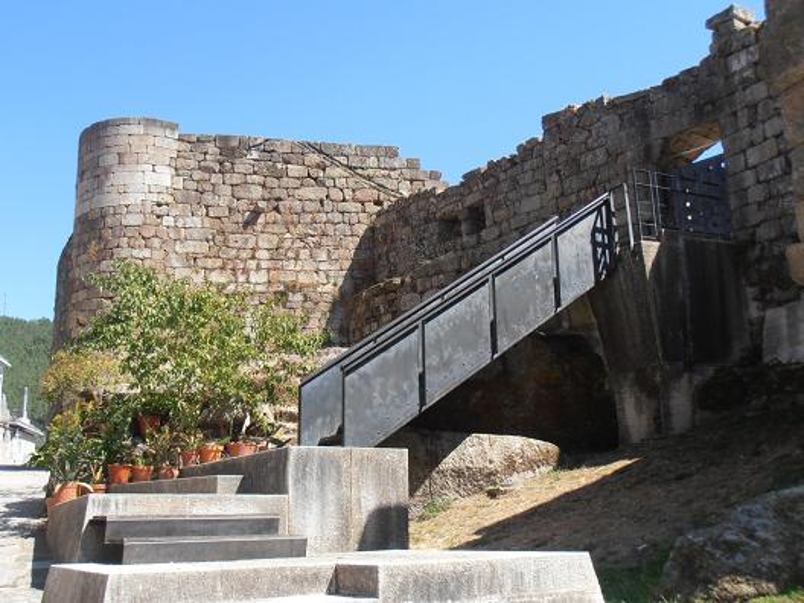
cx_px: 402
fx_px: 1022
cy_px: 302
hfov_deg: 42.9
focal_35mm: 44
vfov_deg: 32.9
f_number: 4.2
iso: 80
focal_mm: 7.87
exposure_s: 1/400
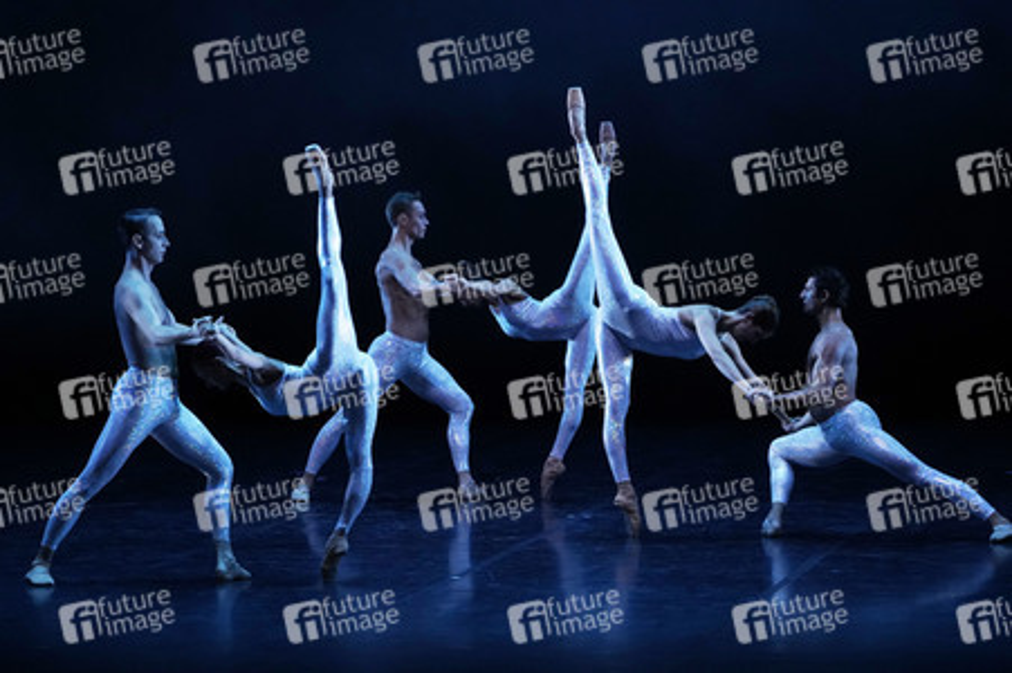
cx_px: 506
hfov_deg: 10.3
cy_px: 336
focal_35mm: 200
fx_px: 5618
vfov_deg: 6.9
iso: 6400
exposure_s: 1/320
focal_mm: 200
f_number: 6.3
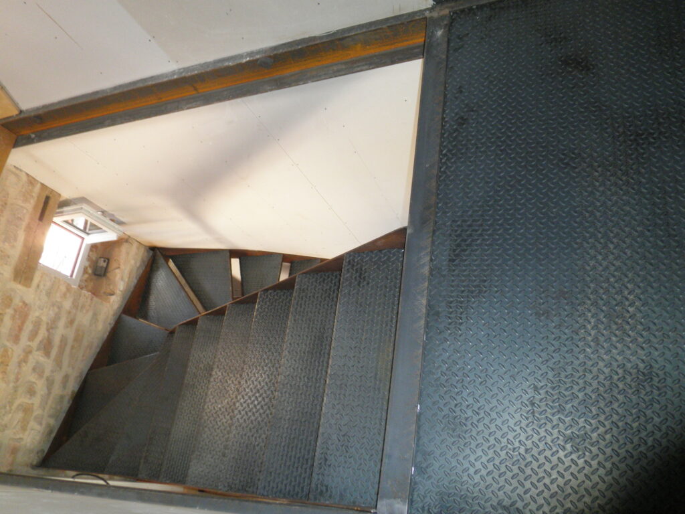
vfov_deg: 53.1
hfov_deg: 67.3
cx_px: 342
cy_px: 257
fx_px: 515
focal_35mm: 26
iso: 160
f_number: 2.8
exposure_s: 1/30
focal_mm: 4.7
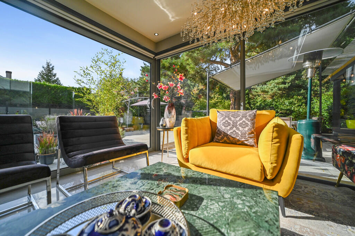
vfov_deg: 81.1
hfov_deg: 104.3
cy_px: 118
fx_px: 138
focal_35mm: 14
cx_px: 178
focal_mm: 14
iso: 400
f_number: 2.8
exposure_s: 1/5000
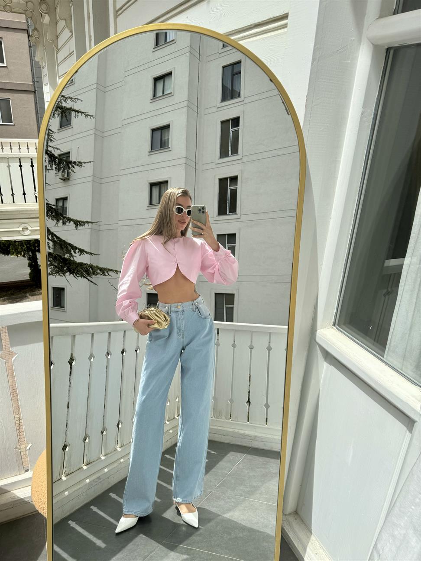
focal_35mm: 24
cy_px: 280
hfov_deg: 56.8
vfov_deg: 71.6
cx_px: 210
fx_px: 389
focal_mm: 6.86
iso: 80
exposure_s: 1/4608
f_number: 1.78
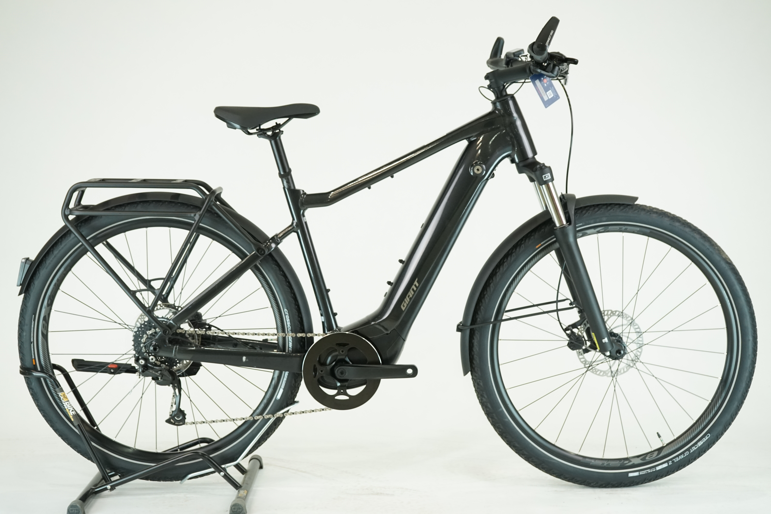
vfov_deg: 26.0
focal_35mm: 52
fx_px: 1114
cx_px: 386
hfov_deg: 38.2
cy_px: 257
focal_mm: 52
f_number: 5.6
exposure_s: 1/200
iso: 1600
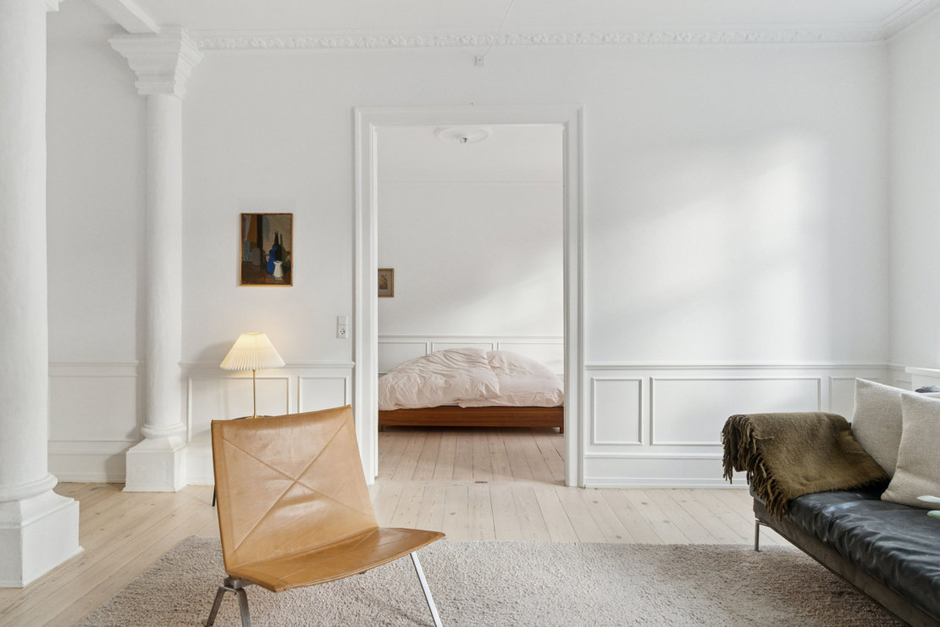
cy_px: 314
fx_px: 509
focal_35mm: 20
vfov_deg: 63.2
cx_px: 470
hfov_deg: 85.4
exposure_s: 1/50
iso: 500
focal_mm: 13
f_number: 8
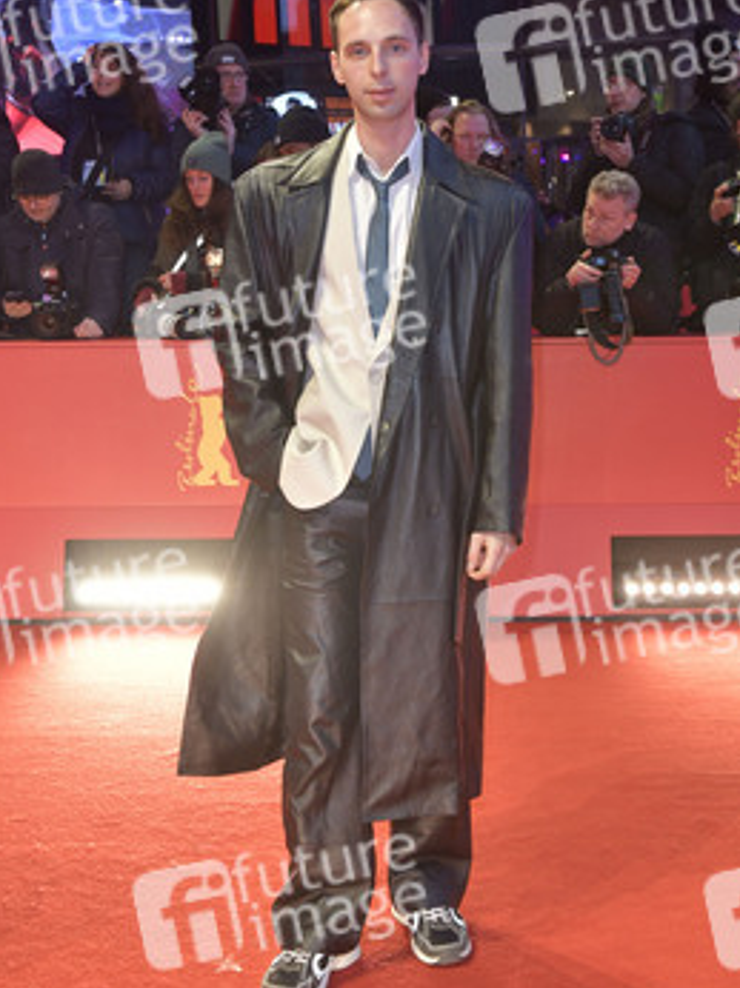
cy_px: 474
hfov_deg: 35.9
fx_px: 1142
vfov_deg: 46.8
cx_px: 363
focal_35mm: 40
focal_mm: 36
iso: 1250
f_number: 5.6
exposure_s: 1/200
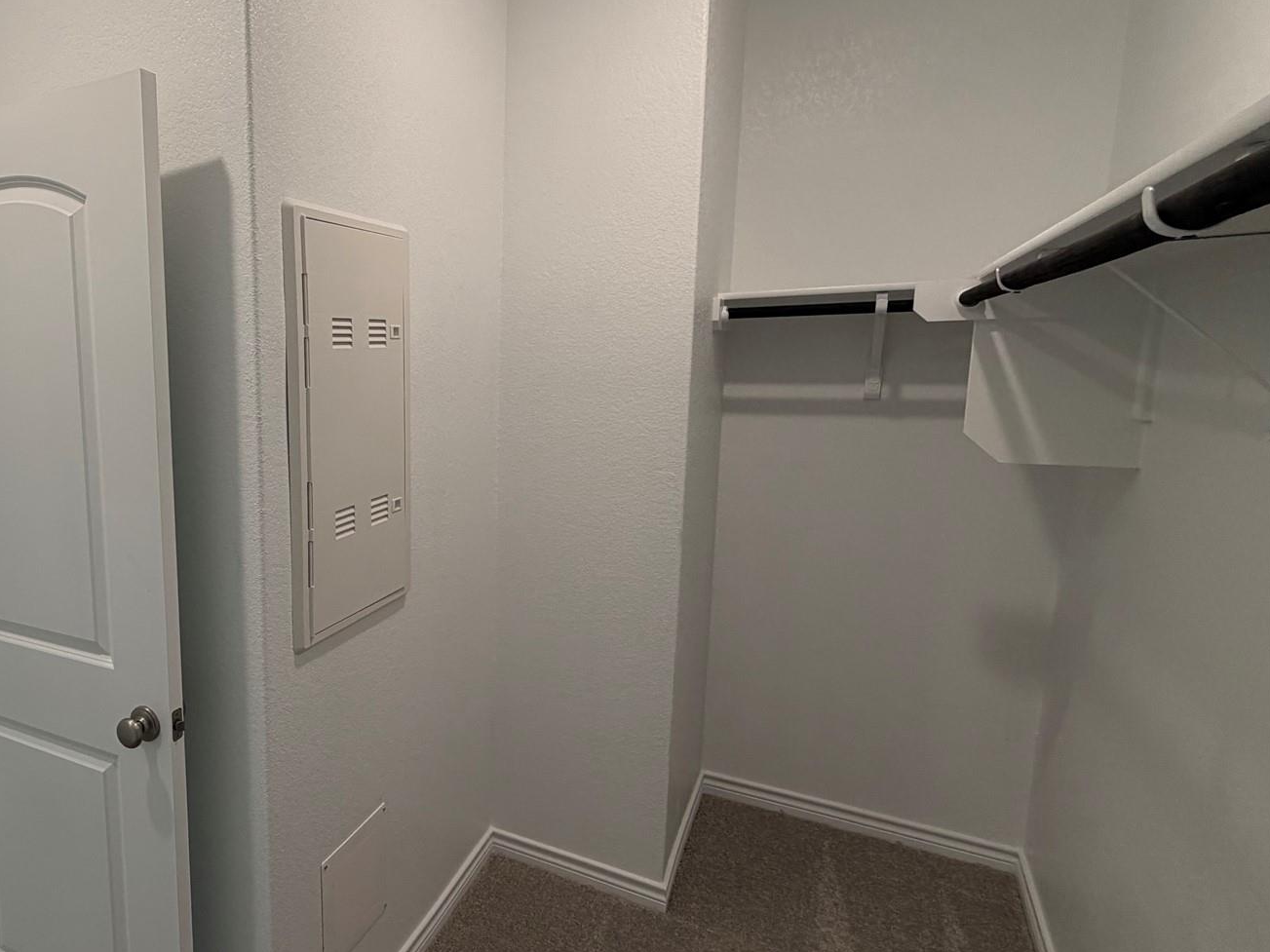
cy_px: 479
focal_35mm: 22
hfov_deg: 69.9
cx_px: 278
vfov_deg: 61.1
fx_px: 807
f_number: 2.2
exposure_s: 1/120
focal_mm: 2.22
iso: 200
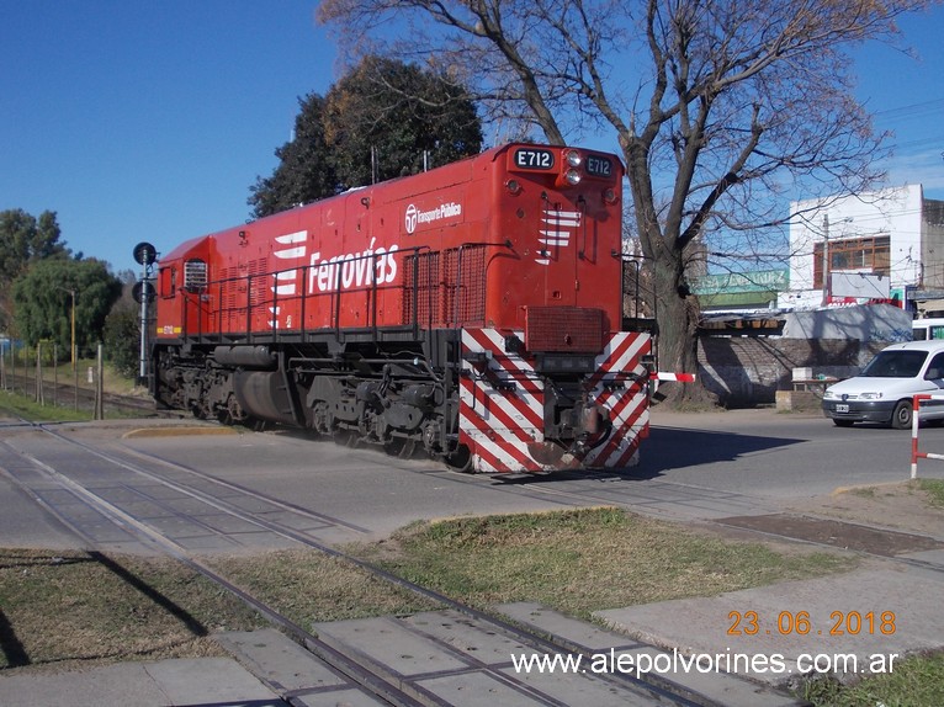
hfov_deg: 43.9
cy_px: 354
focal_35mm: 43
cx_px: 472
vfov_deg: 33.6
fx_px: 1172
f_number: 6.5
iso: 80
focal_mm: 6.1
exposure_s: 1/320
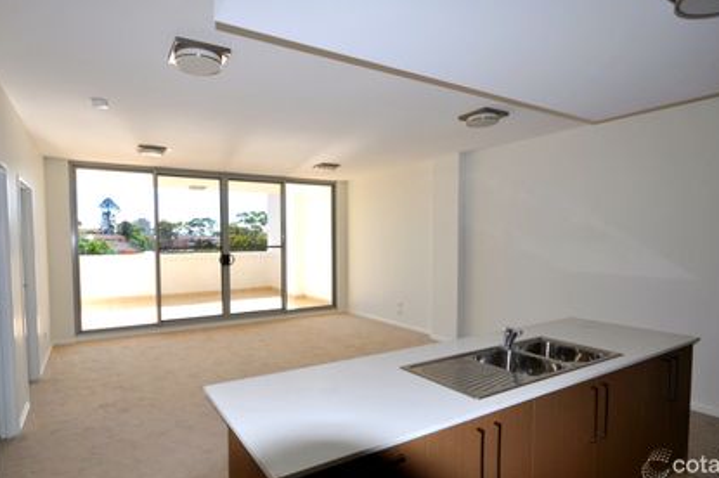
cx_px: 374
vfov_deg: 70.3
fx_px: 339
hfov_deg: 93.3
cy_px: 229
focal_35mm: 17
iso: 200
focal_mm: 10
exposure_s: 1/200
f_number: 7.1
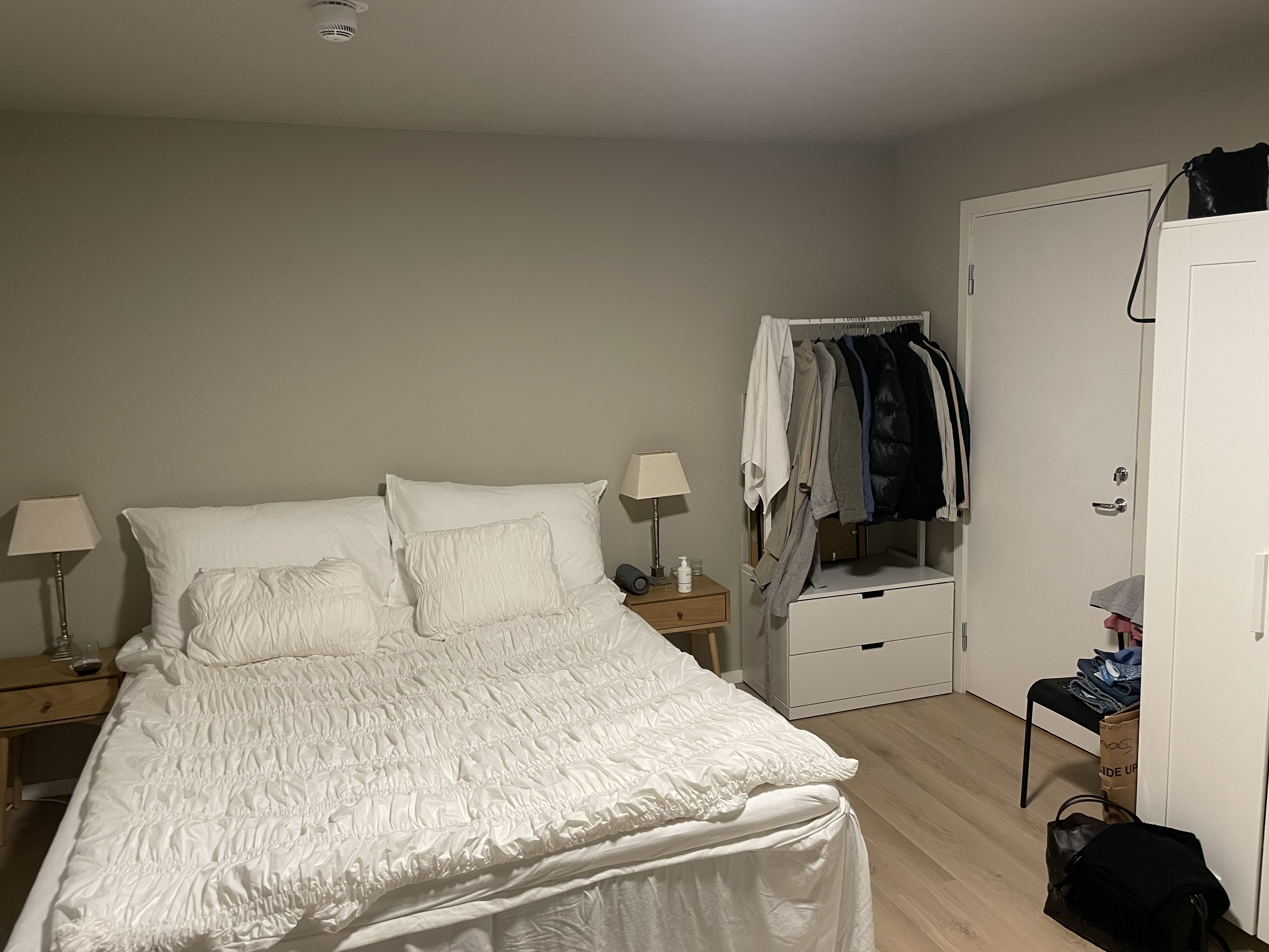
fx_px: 953
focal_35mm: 26
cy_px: 476
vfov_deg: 53.1
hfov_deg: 67.3
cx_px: 634
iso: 200
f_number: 1.6
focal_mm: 4.2
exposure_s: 1/50
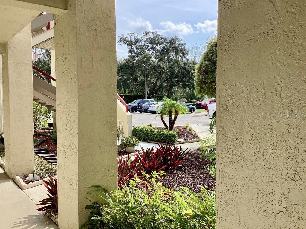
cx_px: 153
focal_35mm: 31
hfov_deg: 58.4
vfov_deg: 45.4
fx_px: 274
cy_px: 114
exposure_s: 1/631
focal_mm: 3.3
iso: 25
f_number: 2.4
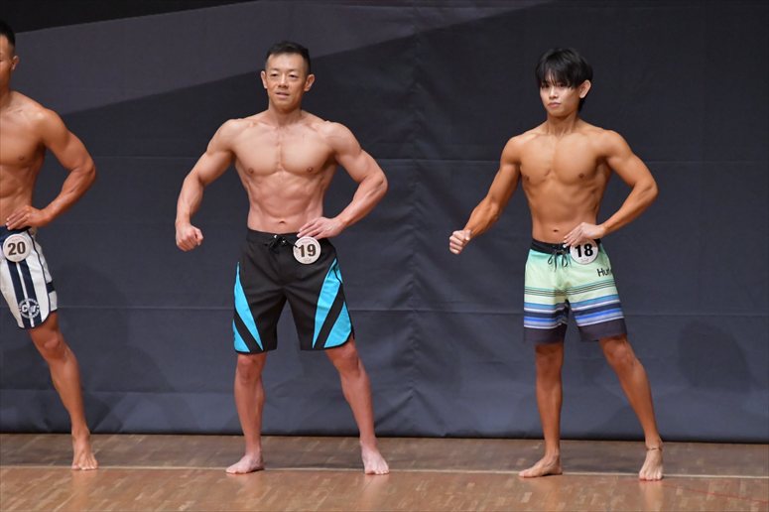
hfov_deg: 6.0
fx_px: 7366
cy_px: 256
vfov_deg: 4.0
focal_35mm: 345
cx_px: 384
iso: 6400
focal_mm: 230
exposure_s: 1/400
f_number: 5.6
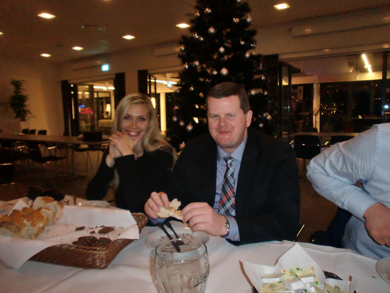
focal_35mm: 26
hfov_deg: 67.3
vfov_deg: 53.1
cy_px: 146
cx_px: 195
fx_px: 293
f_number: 2.6
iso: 400
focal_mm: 4.65
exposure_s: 1/20
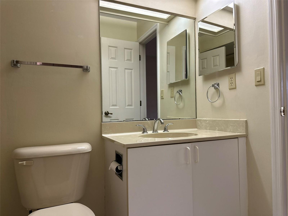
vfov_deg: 56.8
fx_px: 200
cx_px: 144
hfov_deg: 71.6
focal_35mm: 24
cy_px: 108
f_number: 1.78
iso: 160
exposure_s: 1/120
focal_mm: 6.86
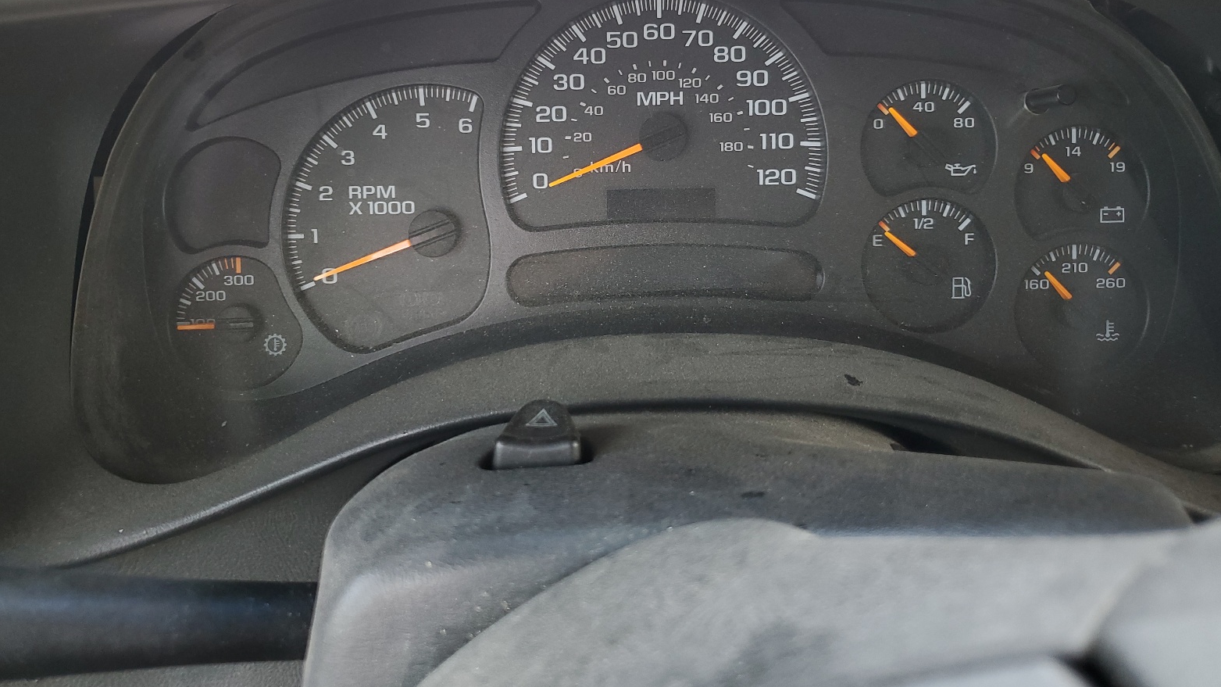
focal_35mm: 29
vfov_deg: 39.8
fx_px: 939
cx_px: 612
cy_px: 247
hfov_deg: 66.1
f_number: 1.5
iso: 65
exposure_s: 1/120
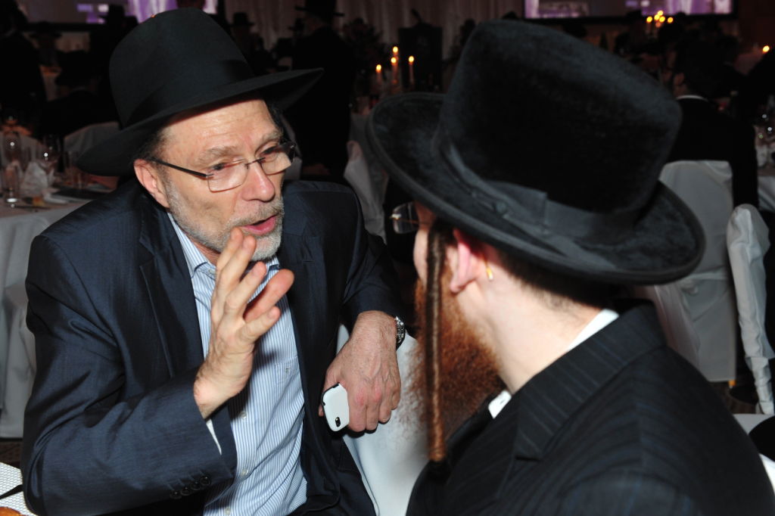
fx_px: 1033
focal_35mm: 48
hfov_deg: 41.1
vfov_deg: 28.1
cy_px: 258
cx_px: 388
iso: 640
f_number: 5.6
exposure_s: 1/60
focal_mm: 48
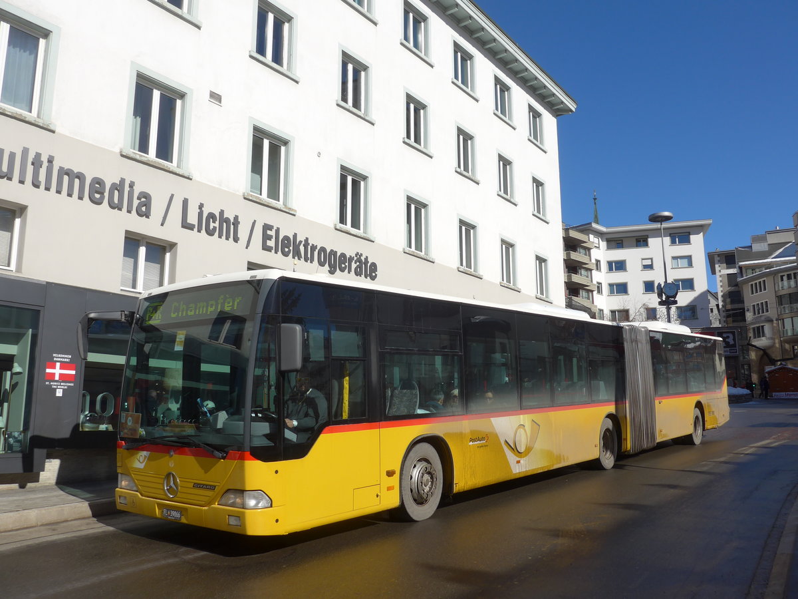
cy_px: 300
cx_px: 399
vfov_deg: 48.2
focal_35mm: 29
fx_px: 669
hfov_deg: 61.7
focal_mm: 6
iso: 80
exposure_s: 1/1600
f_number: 3.5
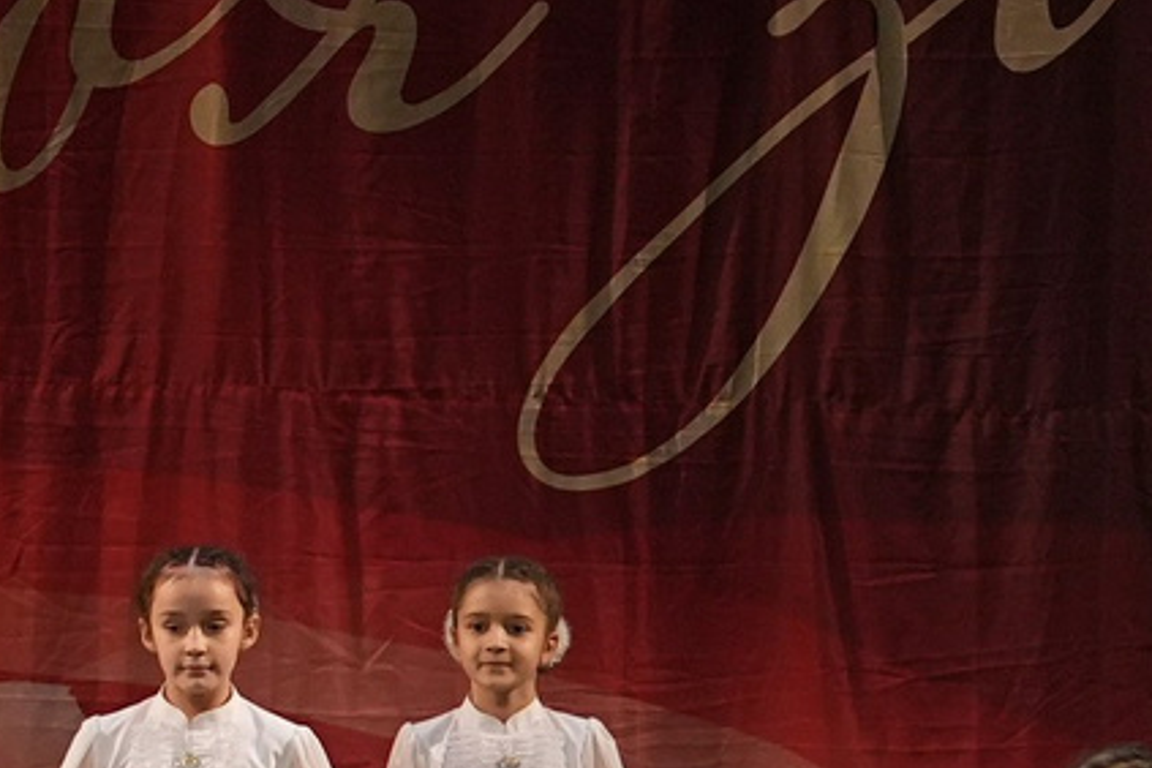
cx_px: -237
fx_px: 13567
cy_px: -513
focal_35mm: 424
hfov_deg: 4.8
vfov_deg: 3.2
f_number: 2.8
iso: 2000
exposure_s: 1/400
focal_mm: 70
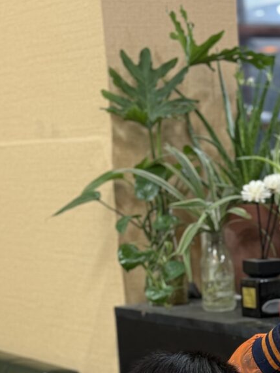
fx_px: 1207
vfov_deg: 16.9
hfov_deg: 13.0
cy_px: 422
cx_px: 304
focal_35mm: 112
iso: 80
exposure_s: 1/50
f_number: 1.78
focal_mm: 6.76
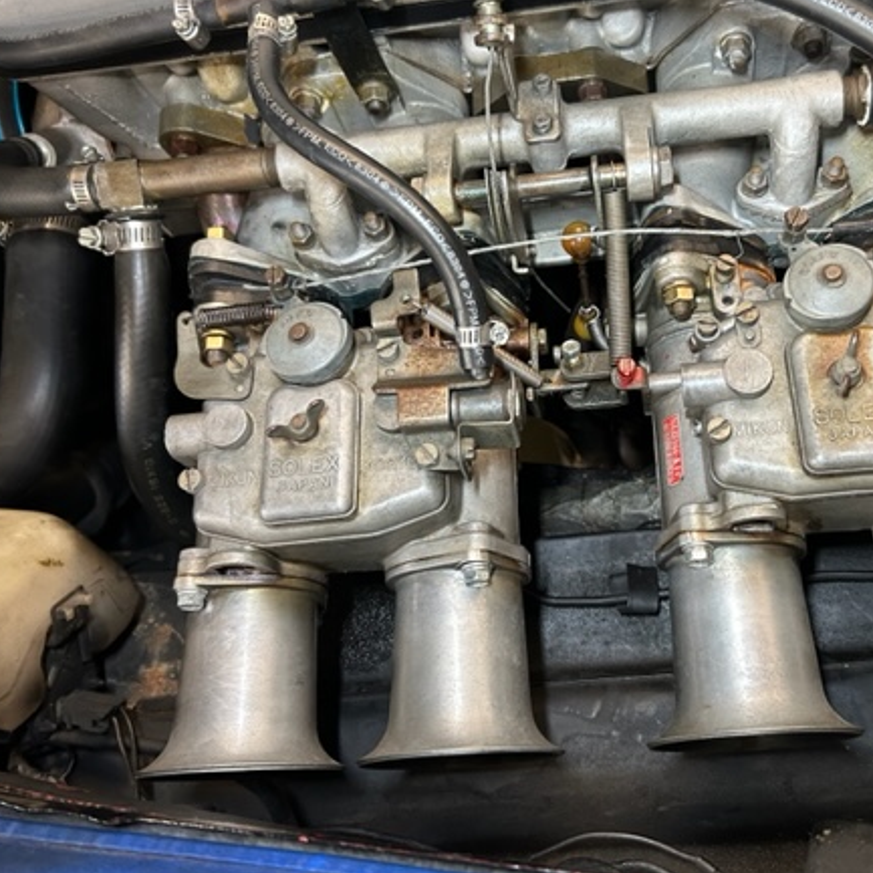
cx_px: 550
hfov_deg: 48.0
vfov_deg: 48.4
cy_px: 399
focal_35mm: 34
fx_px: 970
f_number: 1.5
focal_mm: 5.7
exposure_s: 1/60
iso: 200
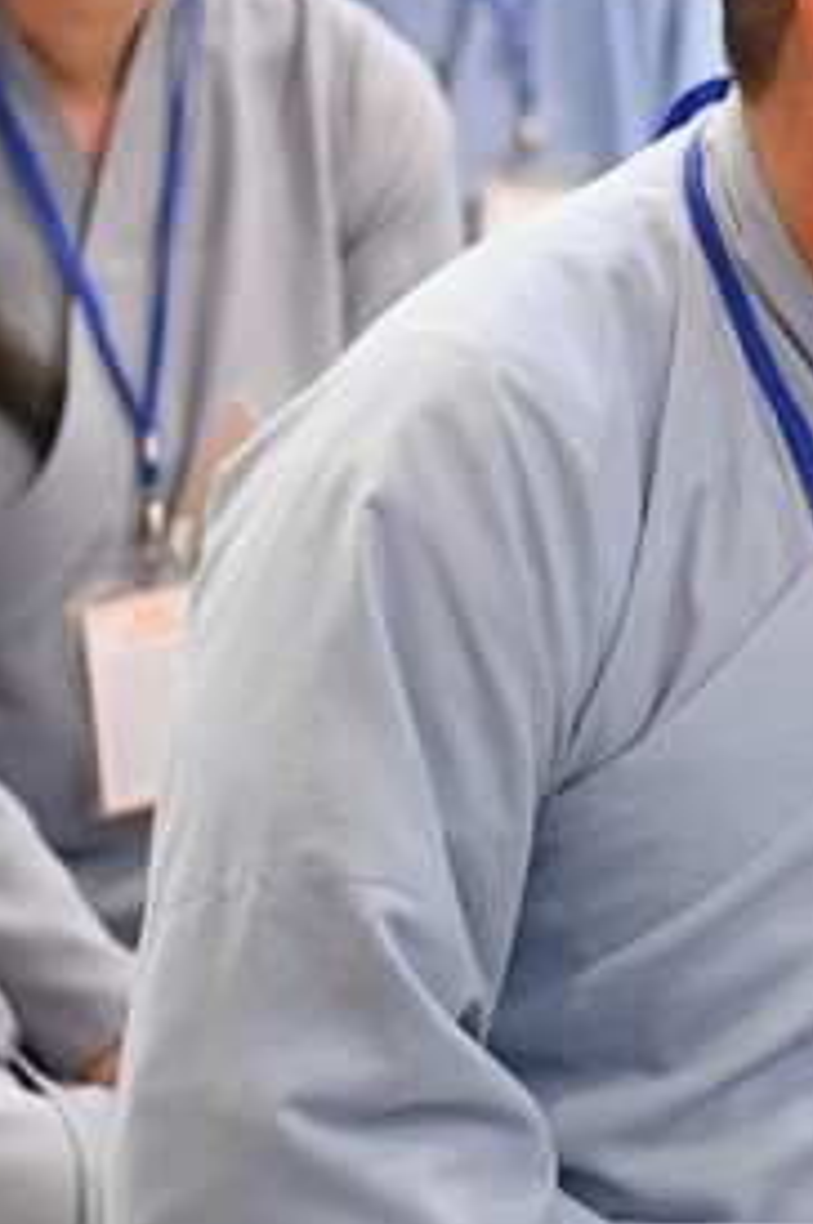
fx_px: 8456
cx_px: 884
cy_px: 460
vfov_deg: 8.3
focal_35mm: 249
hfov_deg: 5.5
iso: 6400
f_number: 4
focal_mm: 105
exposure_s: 1/125
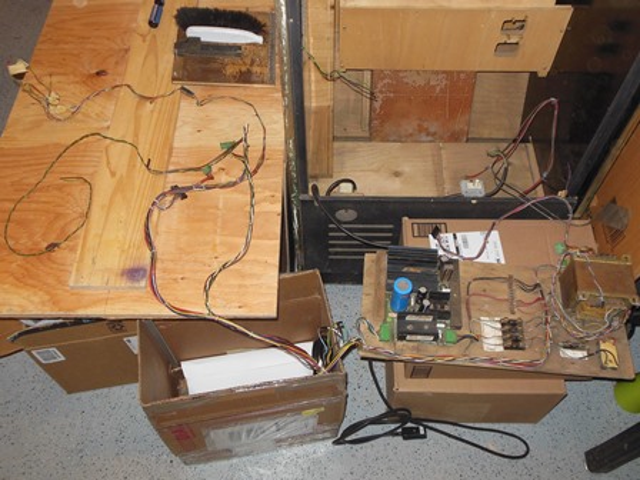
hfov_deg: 61.7
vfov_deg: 48.2
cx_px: 320
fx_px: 536
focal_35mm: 29
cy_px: 240
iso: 200
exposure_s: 1/25
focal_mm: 5.2
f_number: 3.3
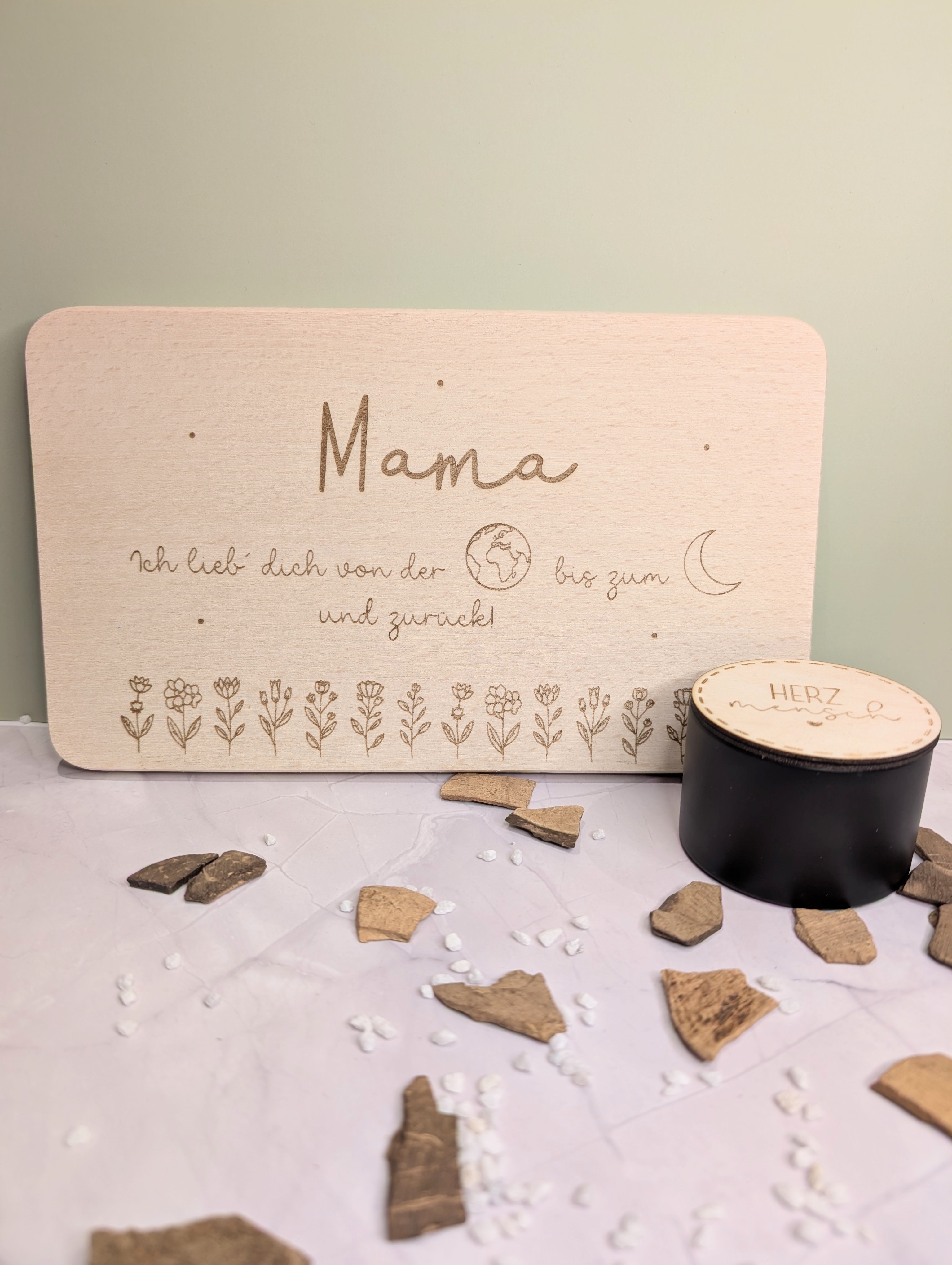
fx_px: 878
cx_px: 476
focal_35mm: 24
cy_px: 632
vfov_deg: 71.5
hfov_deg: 56.9
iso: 30
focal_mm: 6.9
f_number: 1.68
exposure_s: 1/29.1
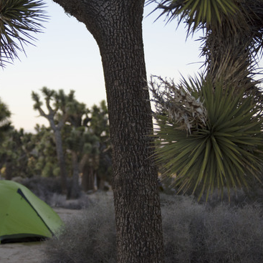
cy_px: 72
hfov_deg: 17.8
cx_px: 16
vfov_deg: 18.0
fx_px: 825
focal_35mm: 96
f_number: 2.8
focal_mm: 45
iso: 400
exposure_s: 1/3200
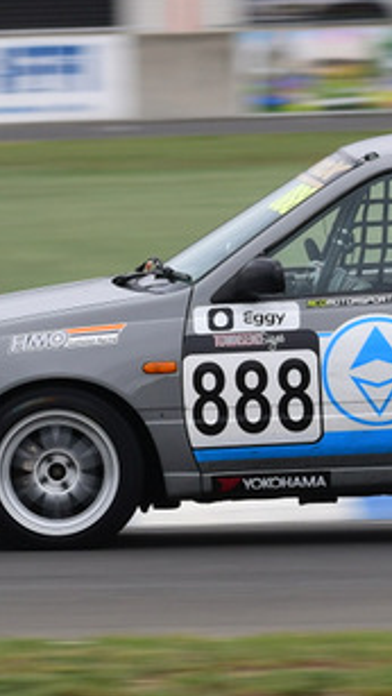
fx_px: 16626
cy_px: 177
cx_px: 399
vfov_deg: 2.4
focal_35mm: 901
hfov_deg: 1.4
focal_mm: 220
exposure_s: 1/250
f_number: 10
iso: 320
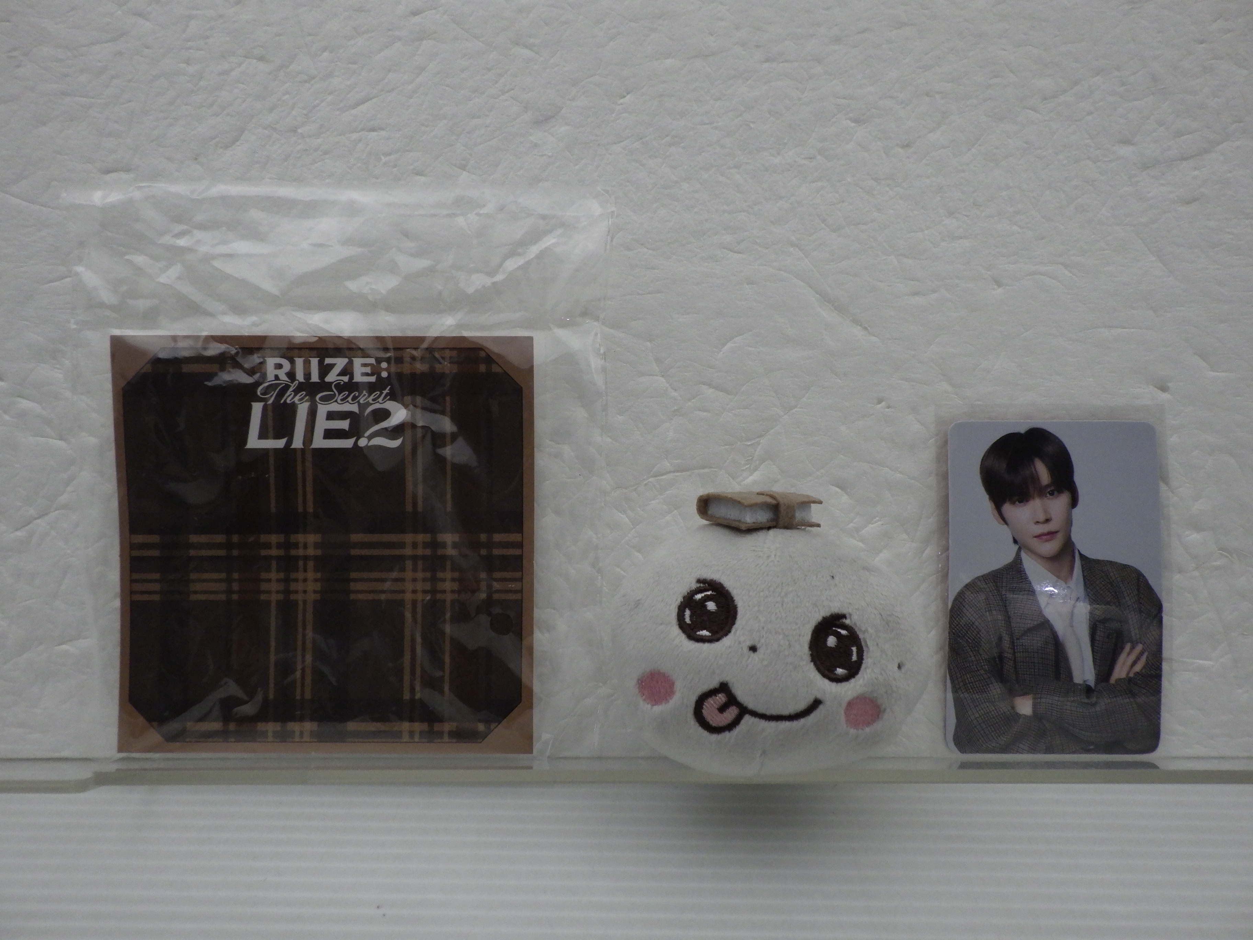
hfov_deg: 63.4
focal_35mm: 28
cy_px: 470
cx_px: 626
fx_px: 1014
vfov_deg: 49.7
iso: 400
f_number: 3.5
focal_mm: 5
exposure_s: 1/160
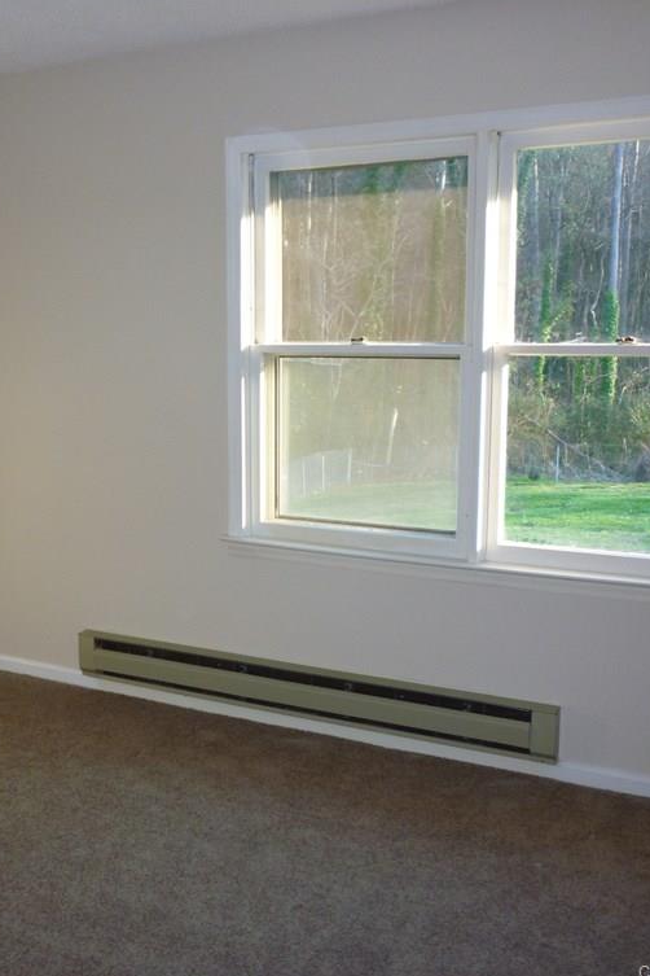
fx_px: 1110
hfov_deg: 31.7
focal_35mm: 41
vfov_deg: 47.4
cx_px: 124
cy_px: 487
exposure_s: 1/30
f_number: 3.3
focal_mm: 5.2
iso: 160
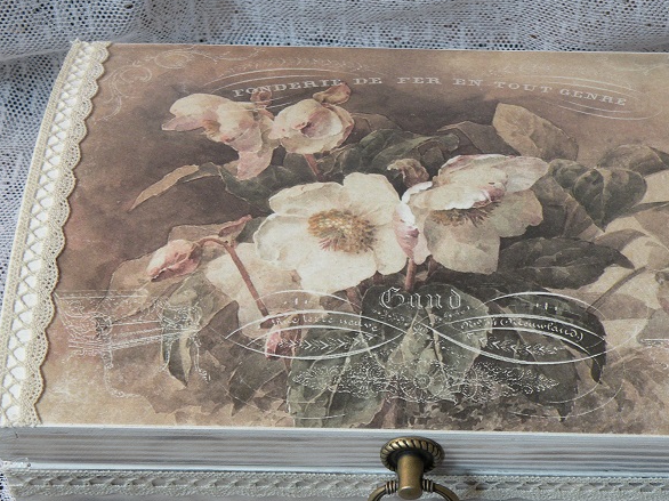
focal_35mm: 78
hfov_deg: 25.0
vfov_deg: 18.8
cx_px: 422
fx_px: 1507
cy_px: 332
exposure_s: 1/60
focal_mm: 9.8
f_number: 3.5
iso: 127
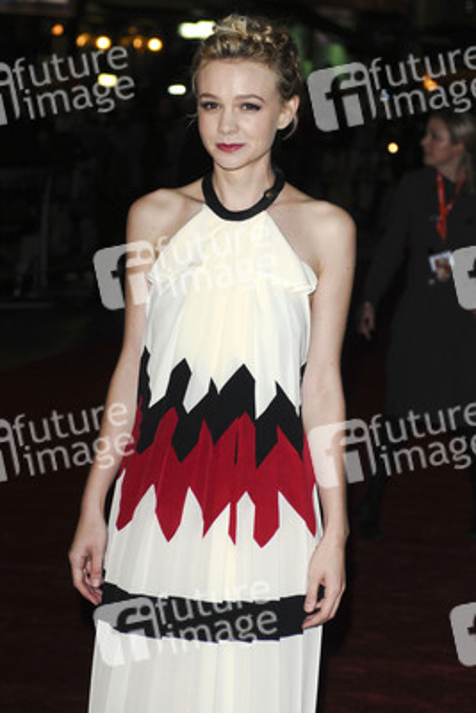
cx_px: 238
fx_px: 1932
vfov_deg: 20.9
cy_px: 356
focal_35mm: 98
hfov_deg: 14.0
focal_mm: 65
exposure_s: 1/160
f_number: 4.5
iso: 640
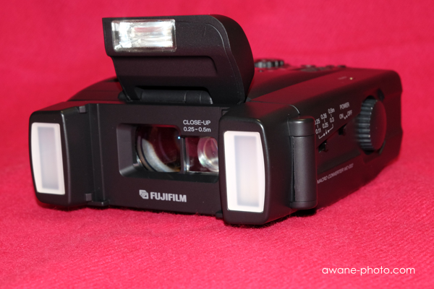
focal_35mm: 73
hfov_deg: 27.7
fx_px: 880
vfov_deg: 18.7
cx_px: 217
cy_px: 144
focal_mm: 48.4
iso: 1600
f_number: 11
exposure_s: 1/30
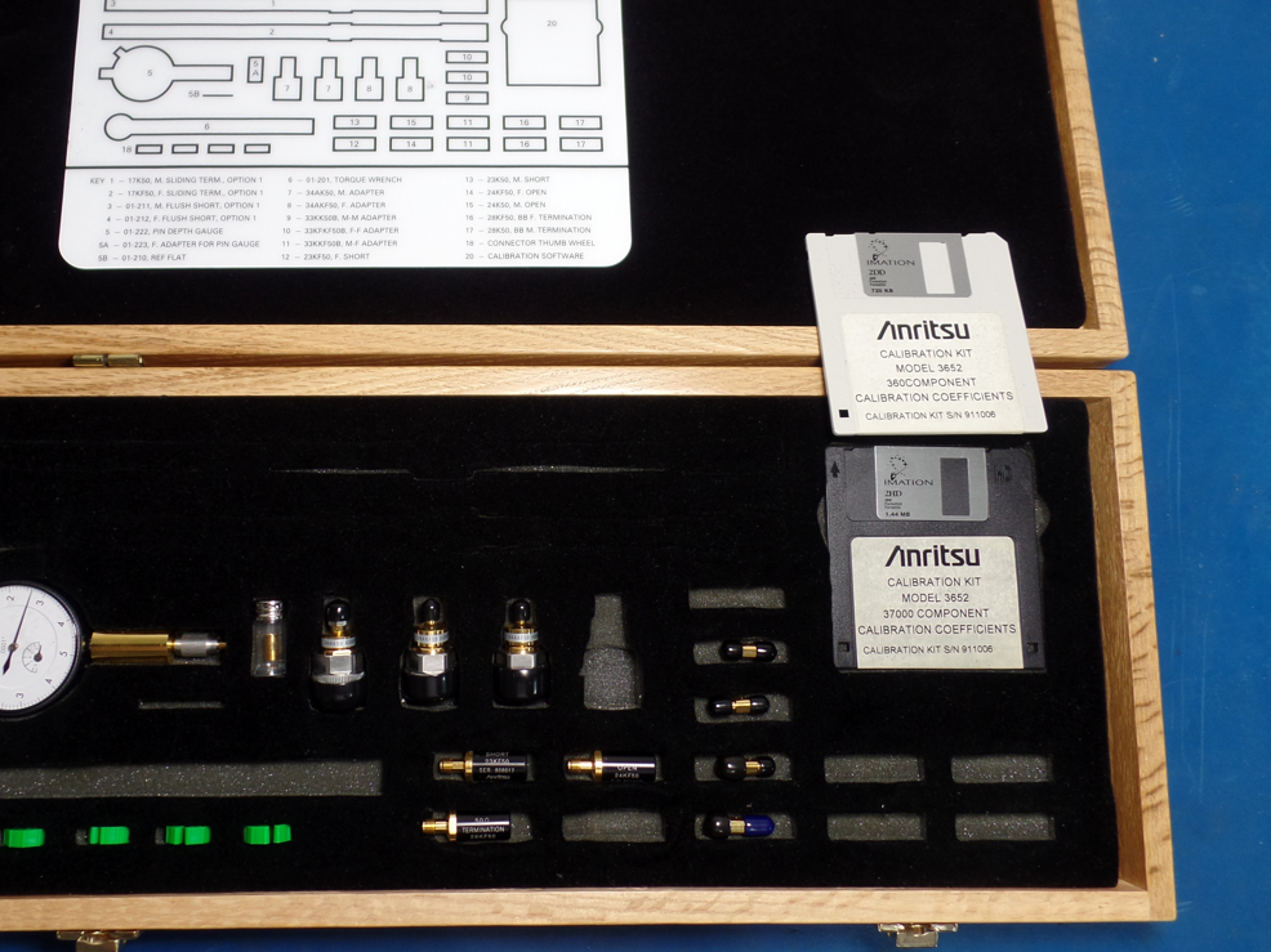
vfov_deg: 49.7
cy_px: 429
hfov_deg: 62.8
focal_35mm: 28
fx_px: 1028
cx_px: 500
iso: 80
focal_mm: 4.1
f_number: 2.8
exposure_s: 1/45
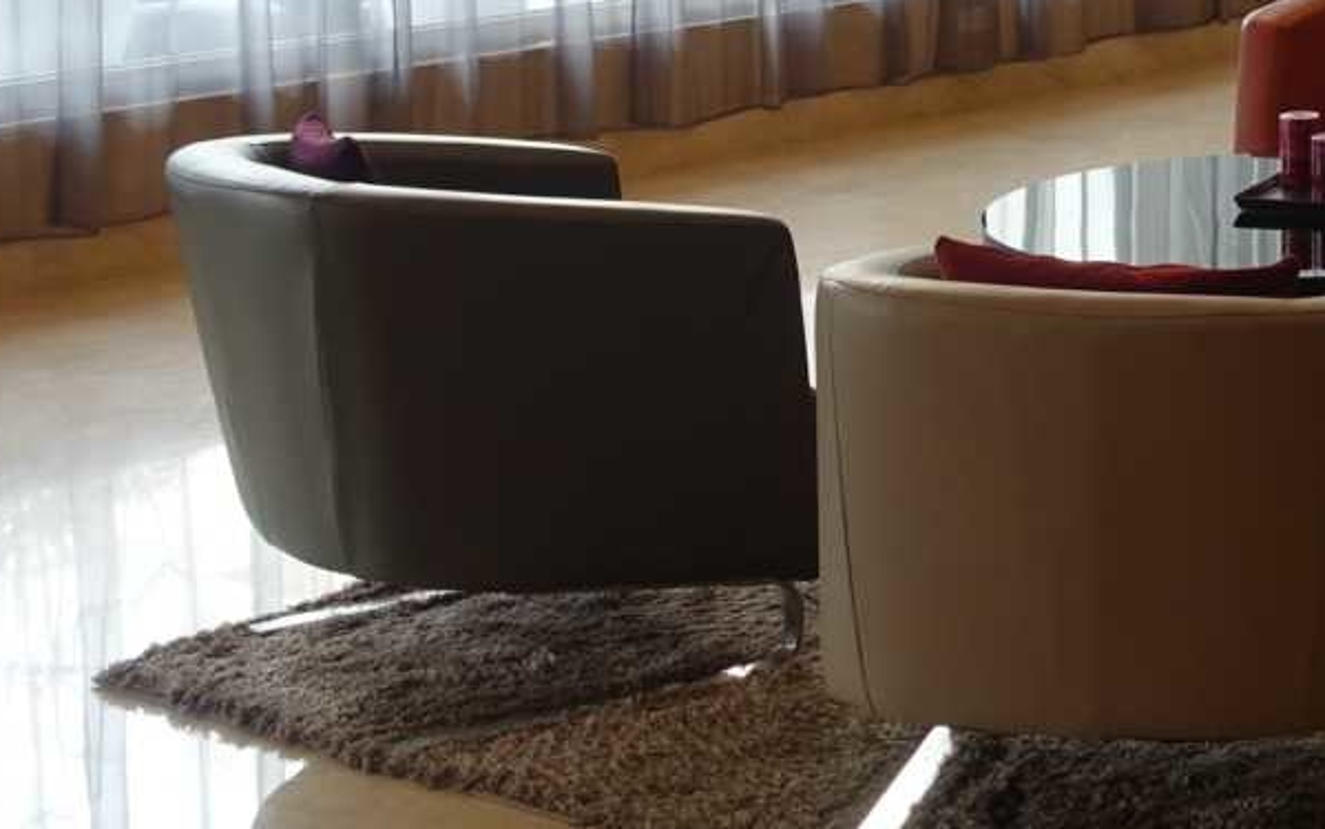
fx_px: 2782
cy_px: -170
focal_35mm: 77
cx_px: 1648
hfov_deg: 24.0
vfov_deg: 16.3
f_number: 2.8
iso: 125
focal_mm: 10.33
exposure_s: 1/60
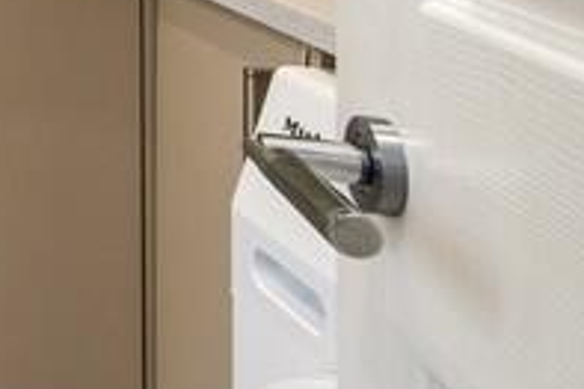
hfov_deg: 15.0
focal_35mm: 78
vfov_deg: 15.1
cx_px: -824
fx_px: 1264
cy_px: -315
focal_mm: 10.3
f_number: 7.1
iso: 160
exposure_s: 1/15
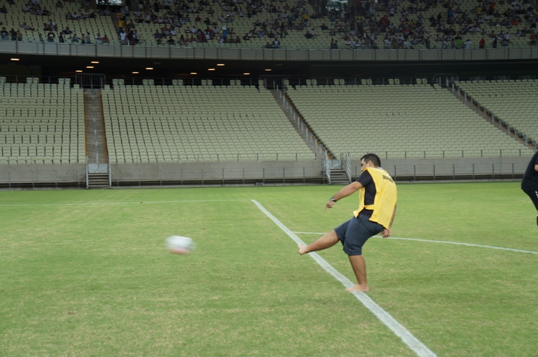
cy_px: 178
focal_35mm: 62
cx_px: 269
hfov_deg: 32.7
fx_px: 918
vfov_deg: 22.0
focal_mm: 41
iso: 200
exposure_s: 1/100
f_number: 5
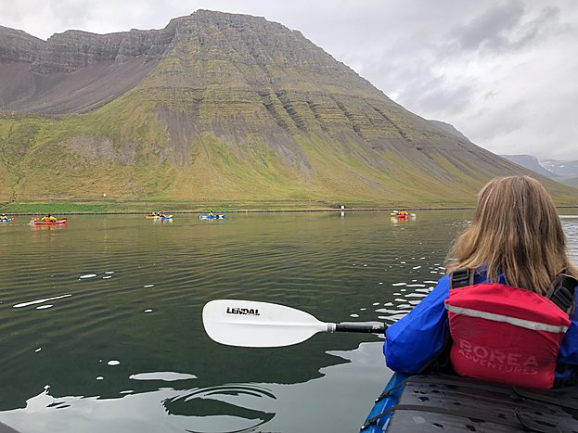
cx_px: 289
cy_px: 216
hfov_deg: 63.5
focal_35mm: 28
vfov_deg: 49.7
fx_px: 467
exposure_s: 1/350
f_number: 1.8
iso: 20
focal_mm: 4
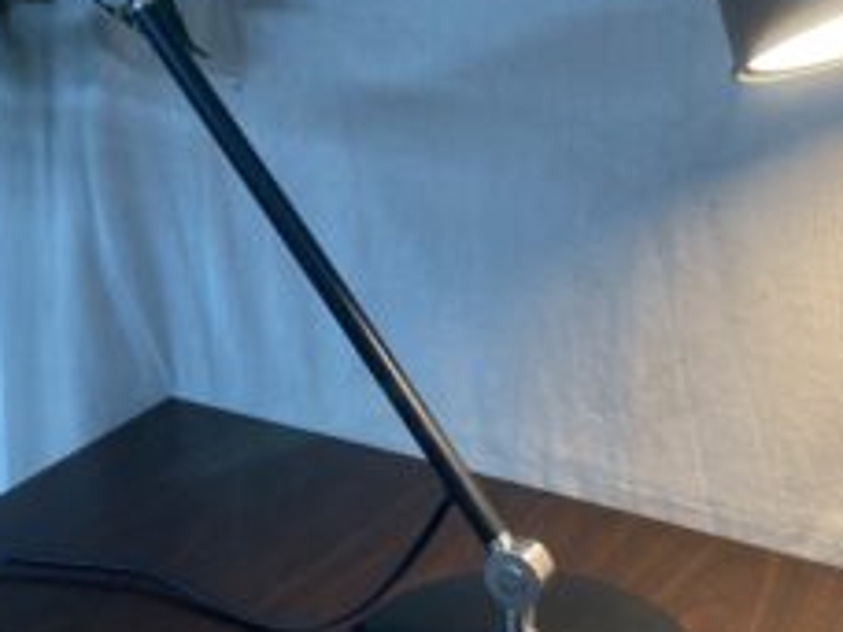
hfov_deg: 33.4
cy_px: 224
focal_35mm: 57
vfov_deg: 25.6
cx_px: 580
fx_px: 1388
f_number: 1.8
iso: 80
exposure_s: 1/60
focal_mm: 4.25
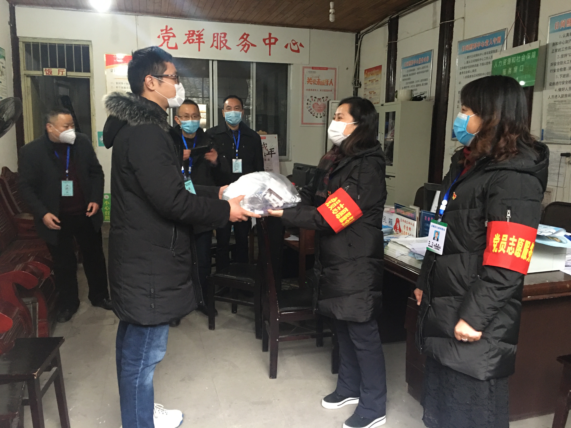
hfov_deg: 61.7
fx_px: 478
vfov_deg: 48.2
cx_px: 286
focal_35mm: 29
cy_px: 214
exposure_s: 1/8
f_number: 2.2
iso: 125
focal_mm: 4.15
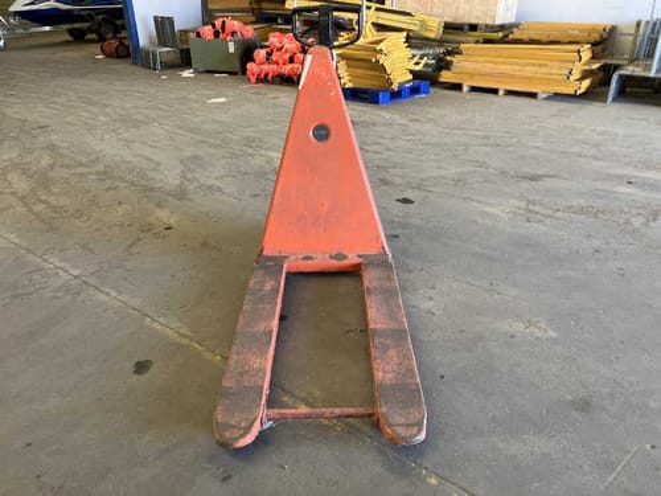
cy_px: 248
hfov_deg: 63.4
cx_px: 330
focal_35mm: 28
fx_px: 535
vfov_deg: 49.7
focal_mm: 3.99
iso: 100
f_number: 1.8
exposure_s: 1/60
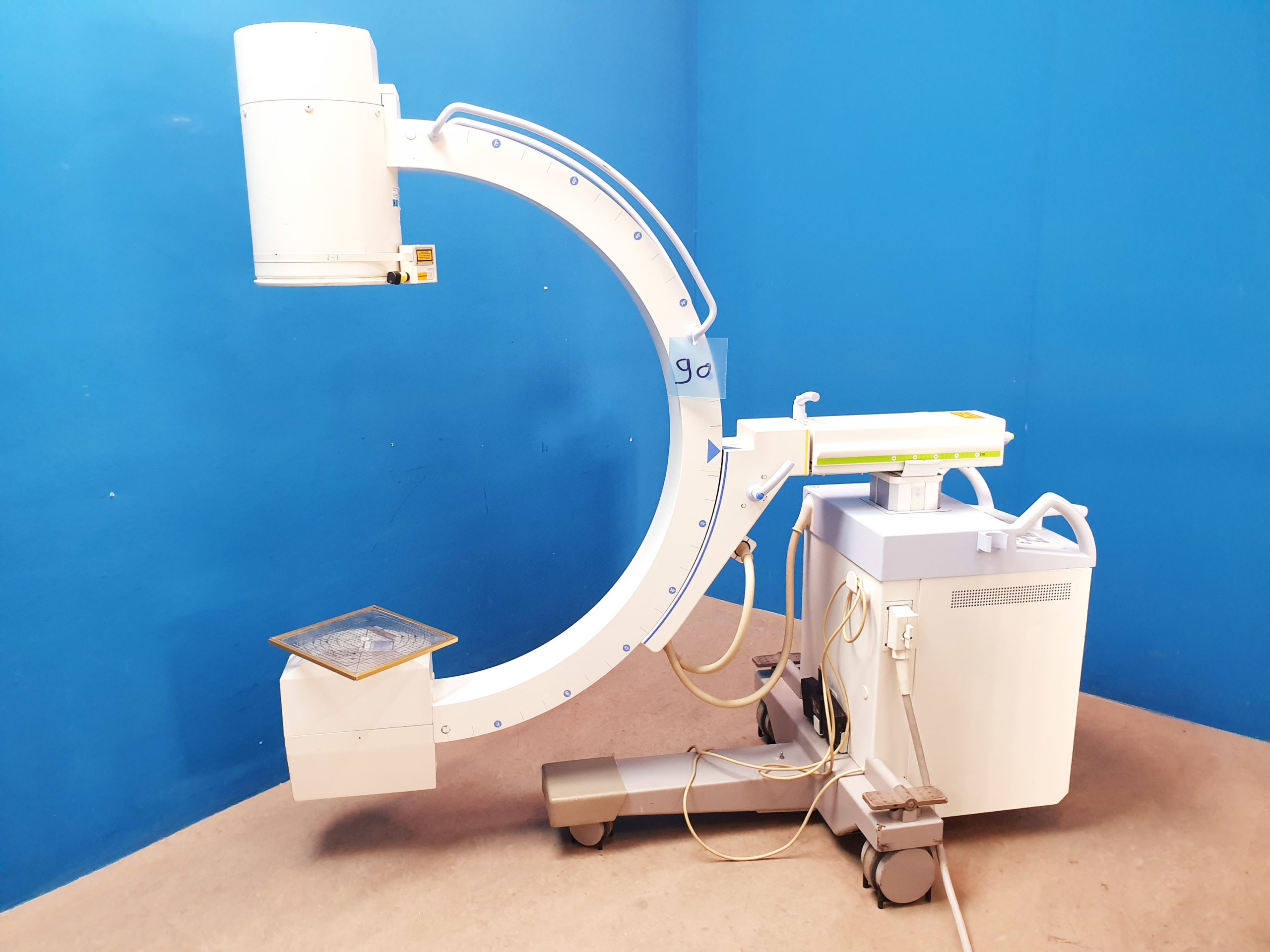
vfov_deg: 53.1
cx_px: 635
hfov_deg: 67.3
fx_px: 954
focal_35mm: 26
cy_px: 476
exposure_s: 1/50
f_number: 2.4
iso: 320
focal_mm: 4.3
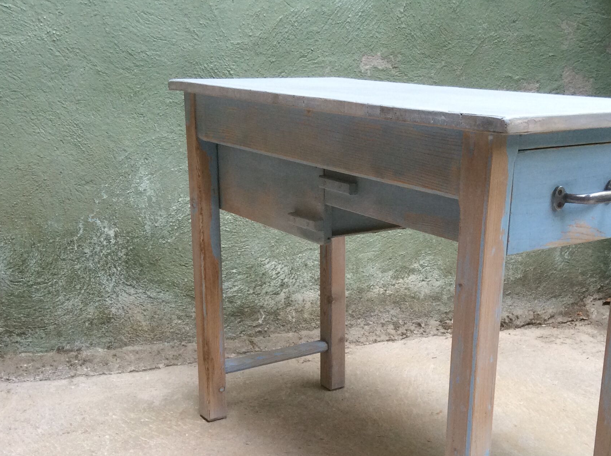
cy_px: 294
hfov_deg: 38.8
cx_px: 361
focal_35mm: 49
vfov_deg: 29.4
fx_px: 863
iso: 64
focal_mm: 3.3
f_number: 2.4
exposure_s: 1/100
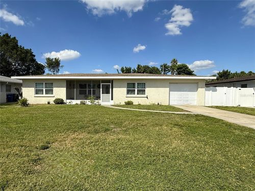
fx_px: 103
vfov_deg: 85.8
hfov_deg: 102.0
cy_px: 96
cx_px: 128
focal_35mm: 14
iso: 50
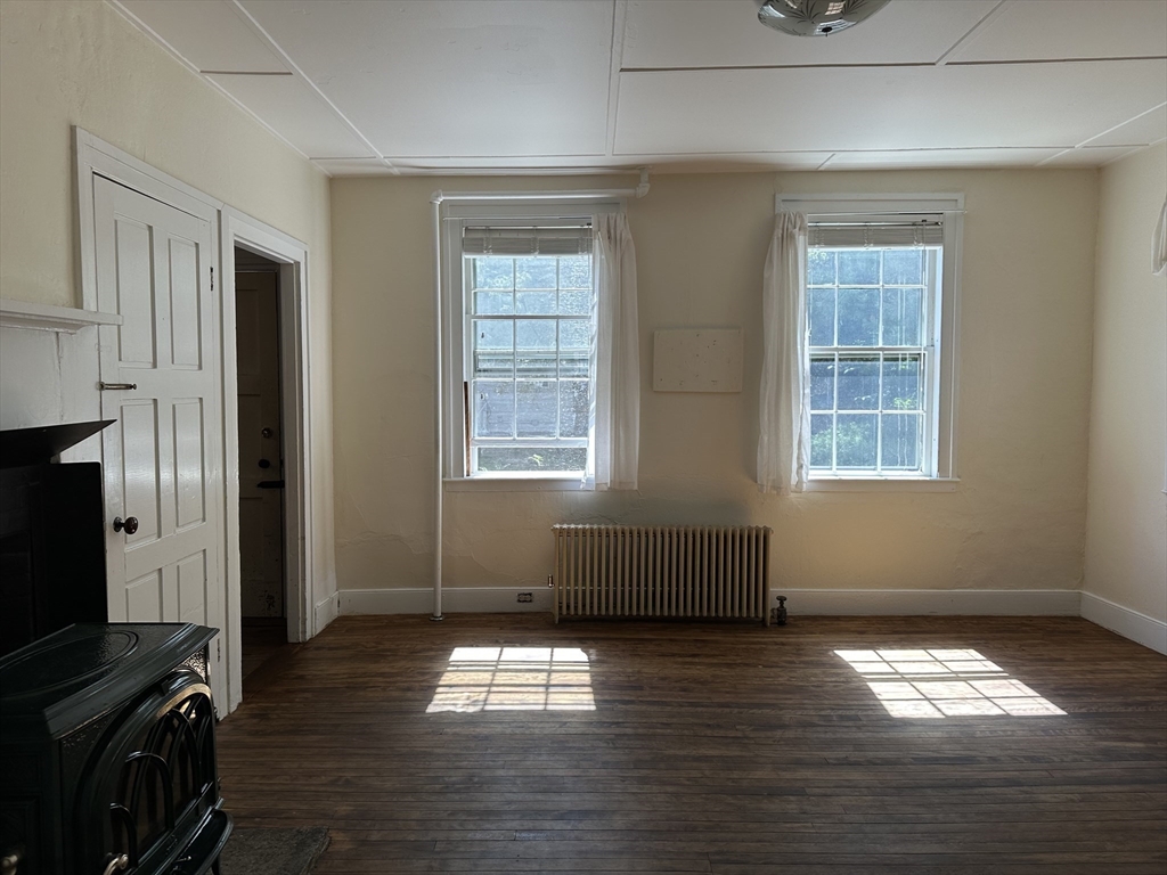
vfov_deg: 56.8
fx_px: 809
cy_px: 438
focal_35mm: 24
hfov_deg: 71.6
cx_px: 584
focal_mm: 6.86
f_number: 1.78
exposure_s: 1/246
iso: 80
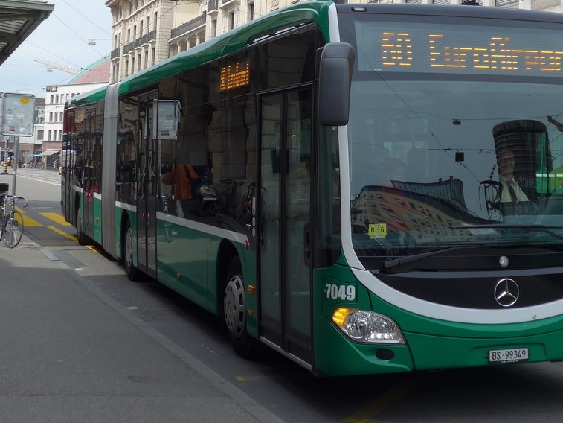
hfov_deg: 29.8
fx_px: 1057
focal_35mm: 65
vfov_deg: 22.5
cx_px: 296
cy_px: 139
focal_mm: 8.4
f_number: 2.8
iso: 80
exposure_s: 1/1000
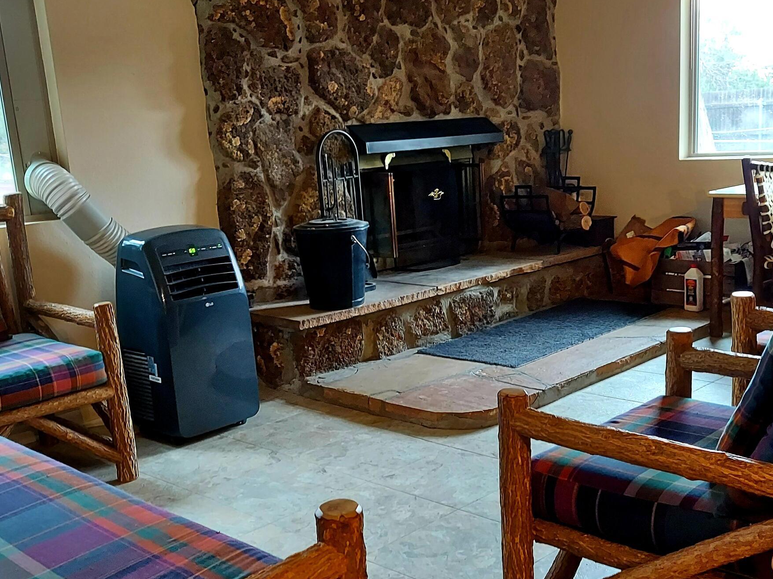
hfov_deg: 45.7
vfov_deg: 35.1
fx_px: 916
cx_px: 435
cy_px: 321
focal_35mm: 41
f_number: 1.8
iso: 400
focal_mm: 5.23
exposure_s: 1/25
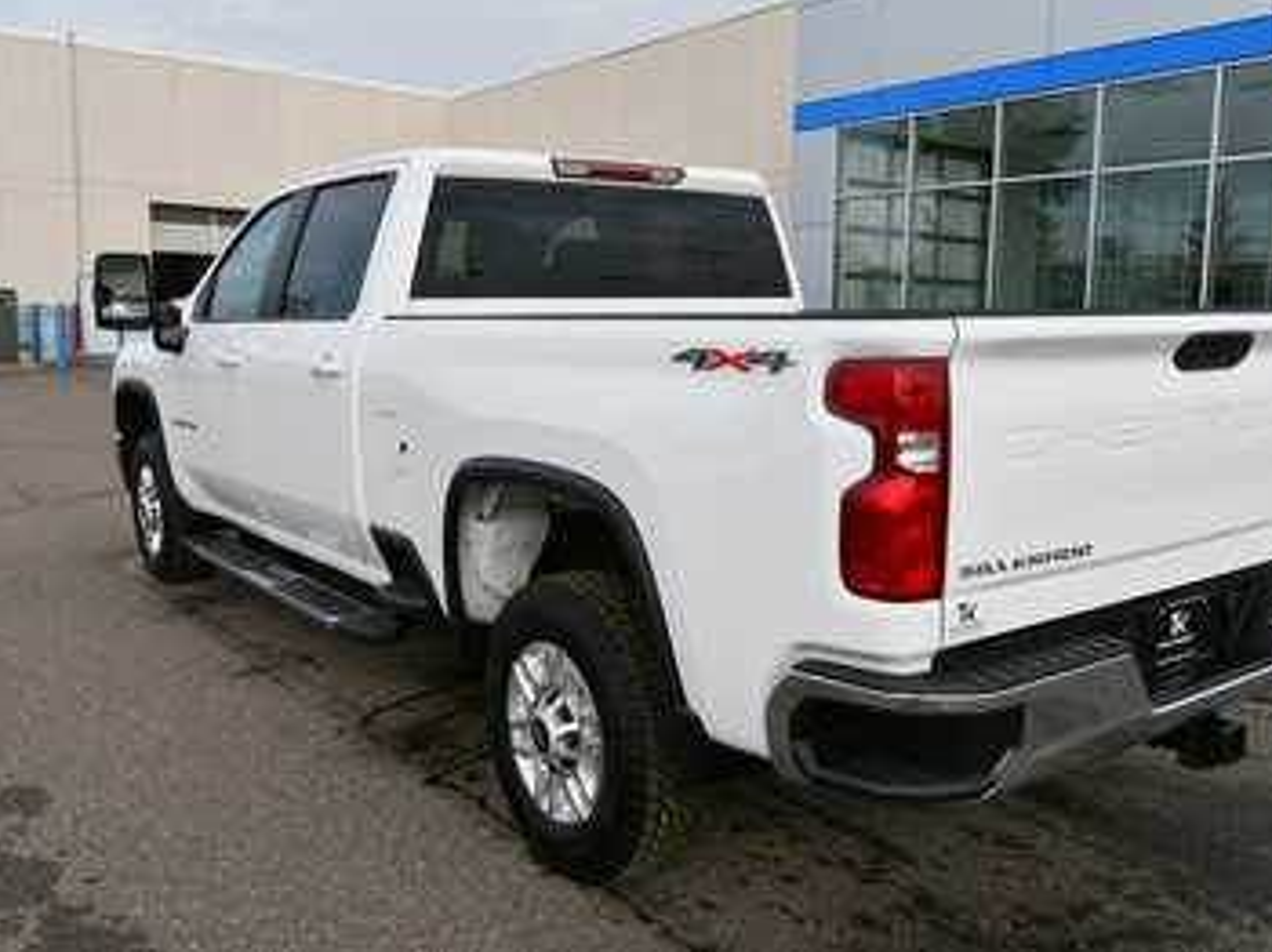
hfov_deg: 55.2
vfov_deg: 42.9
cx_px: 716
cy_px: 474
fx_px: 1212
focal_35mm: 33
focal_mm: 20
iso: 100
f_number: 8
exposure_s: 1/250
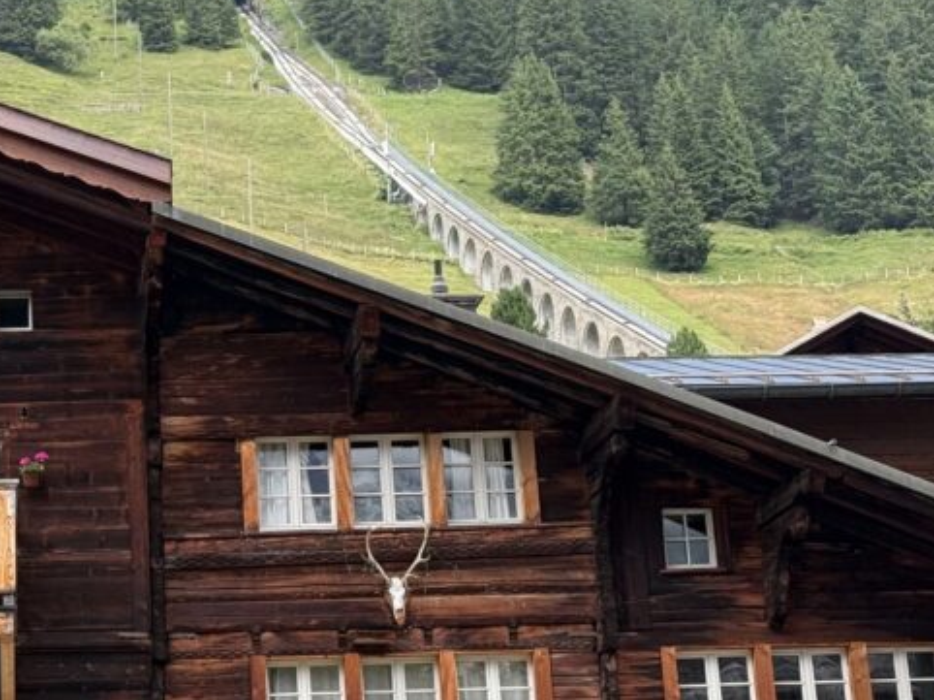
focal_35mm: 102
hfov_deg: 19.1
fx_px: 2751
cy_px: 221
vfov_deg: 14.5
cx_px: 203
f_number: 1.78
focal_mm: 6.76
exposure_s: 1/669
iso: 64
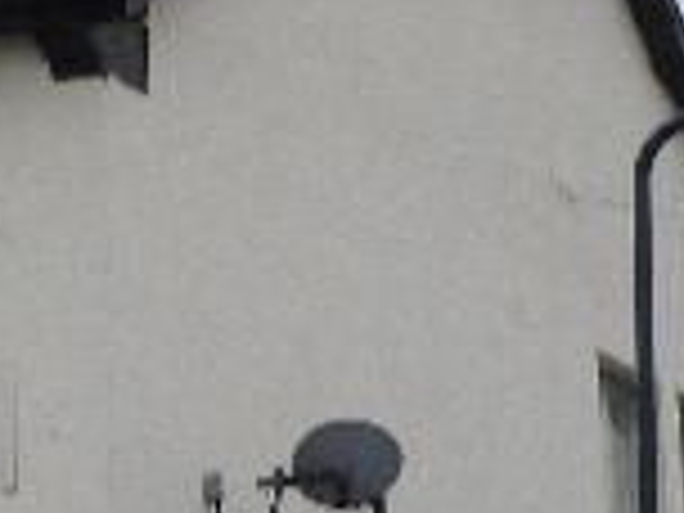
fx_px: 2905
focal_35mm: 147
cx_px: -144
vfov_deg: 10.1
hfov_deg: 13.1
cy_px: 436
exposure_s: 1/60
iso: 100
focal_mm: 5
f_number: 3.3
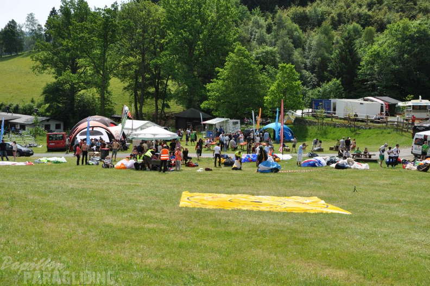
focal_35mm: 48
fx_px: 573
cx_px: 215
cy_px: 143
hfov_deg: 41.2
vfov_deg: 28.0
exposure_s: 1/200
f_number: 10
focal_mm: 32
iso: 200
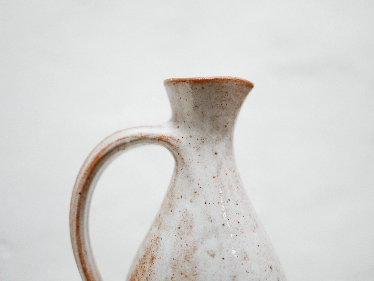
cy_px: 140
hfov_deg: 46.8
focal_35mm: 40
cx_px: 187
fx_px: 432
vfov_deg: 36.0
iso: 1250
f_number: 1.7
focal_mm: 20
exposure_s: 1/60
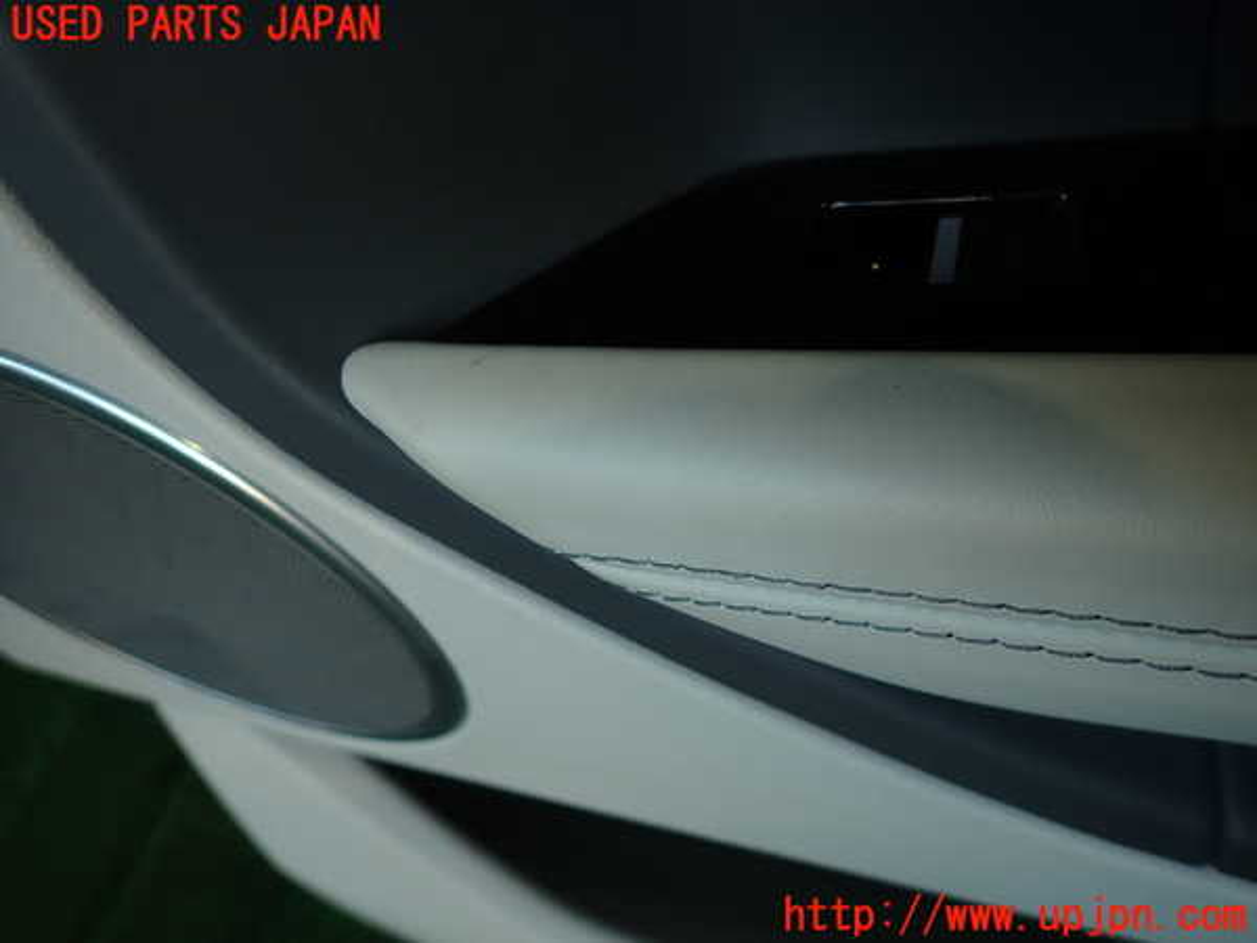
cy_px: 472
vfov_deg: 54.9
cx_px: 628
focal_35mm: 25
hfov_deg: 69.4
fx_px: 908
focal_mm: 4.5
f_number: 2
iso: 100
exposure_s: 1/100
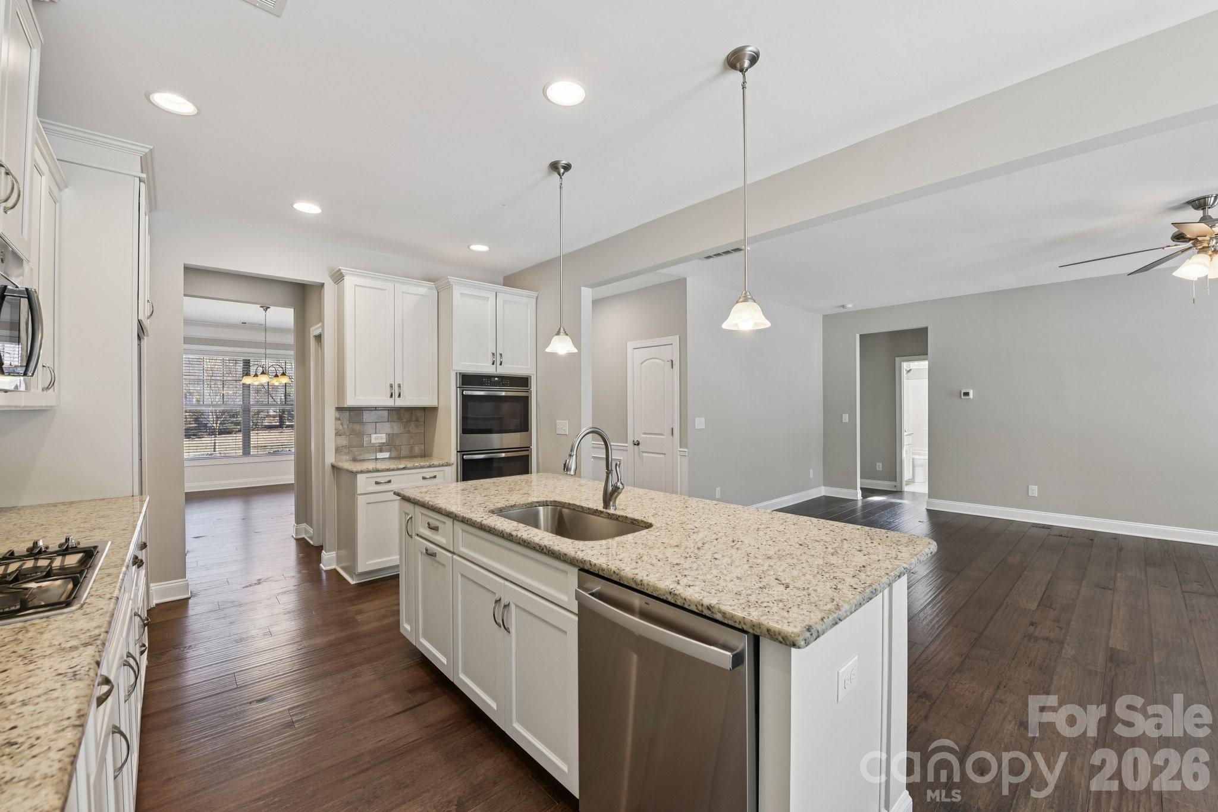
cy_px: 406
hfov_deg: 104.3
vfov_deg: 81.2
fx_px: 474
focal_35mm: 14
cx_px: 609
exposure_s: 1/10
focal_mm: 14
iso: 200
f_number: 8
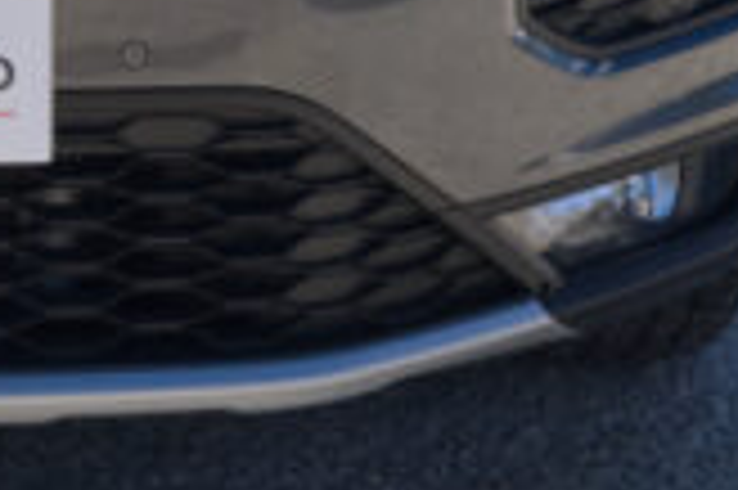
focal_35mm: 219
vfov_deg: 6.1
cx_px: -387
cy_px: -587
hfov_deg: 9.1
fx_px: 4485
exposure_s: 1/180
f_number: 9
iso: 160
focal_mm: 23.5
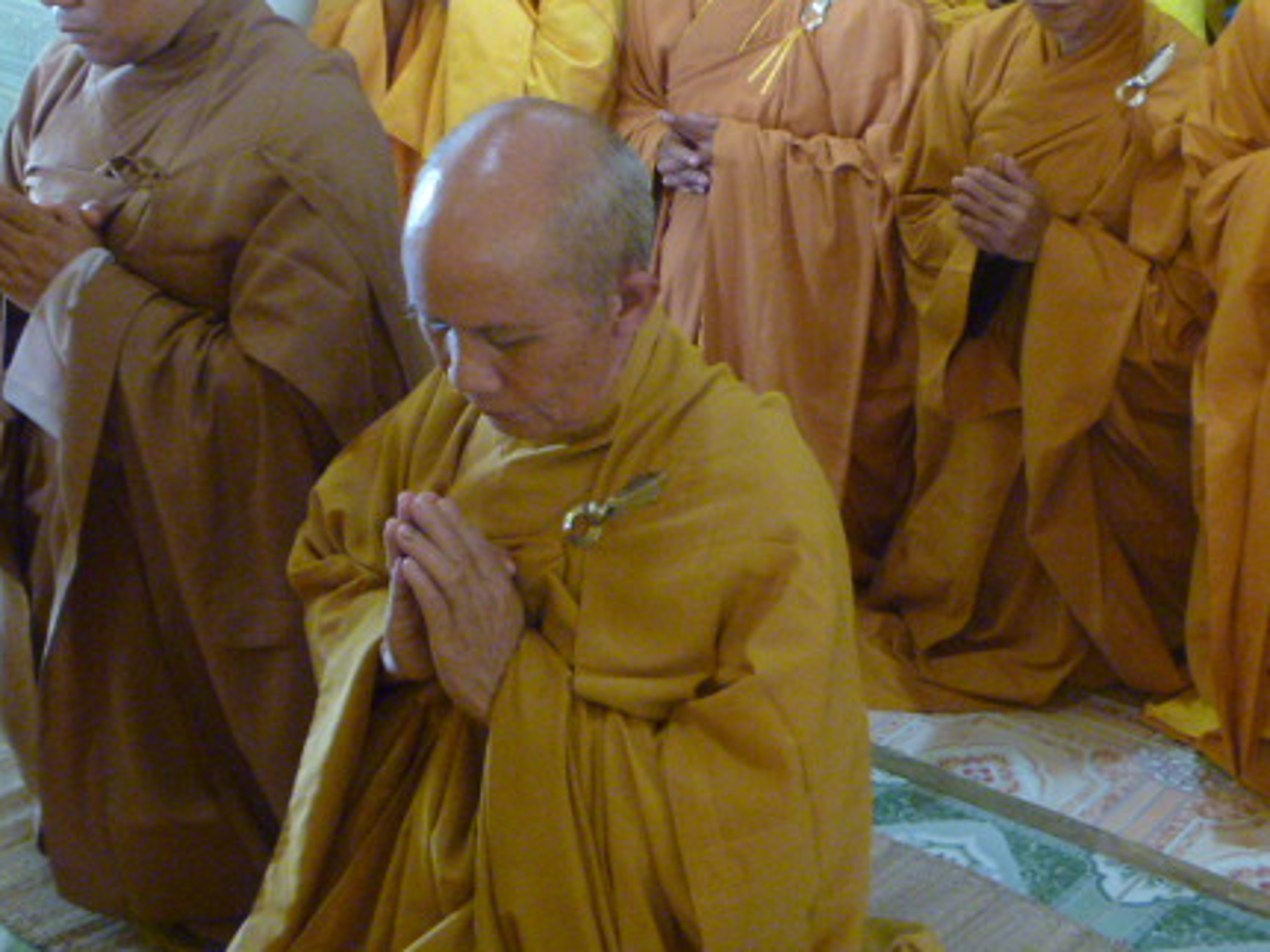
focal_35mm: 52
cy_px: 321
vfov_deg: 27.9
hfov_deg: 36.5
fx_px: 1907
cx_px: 822
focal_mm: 6.3
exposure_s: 1/8
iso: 400
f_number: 3.5
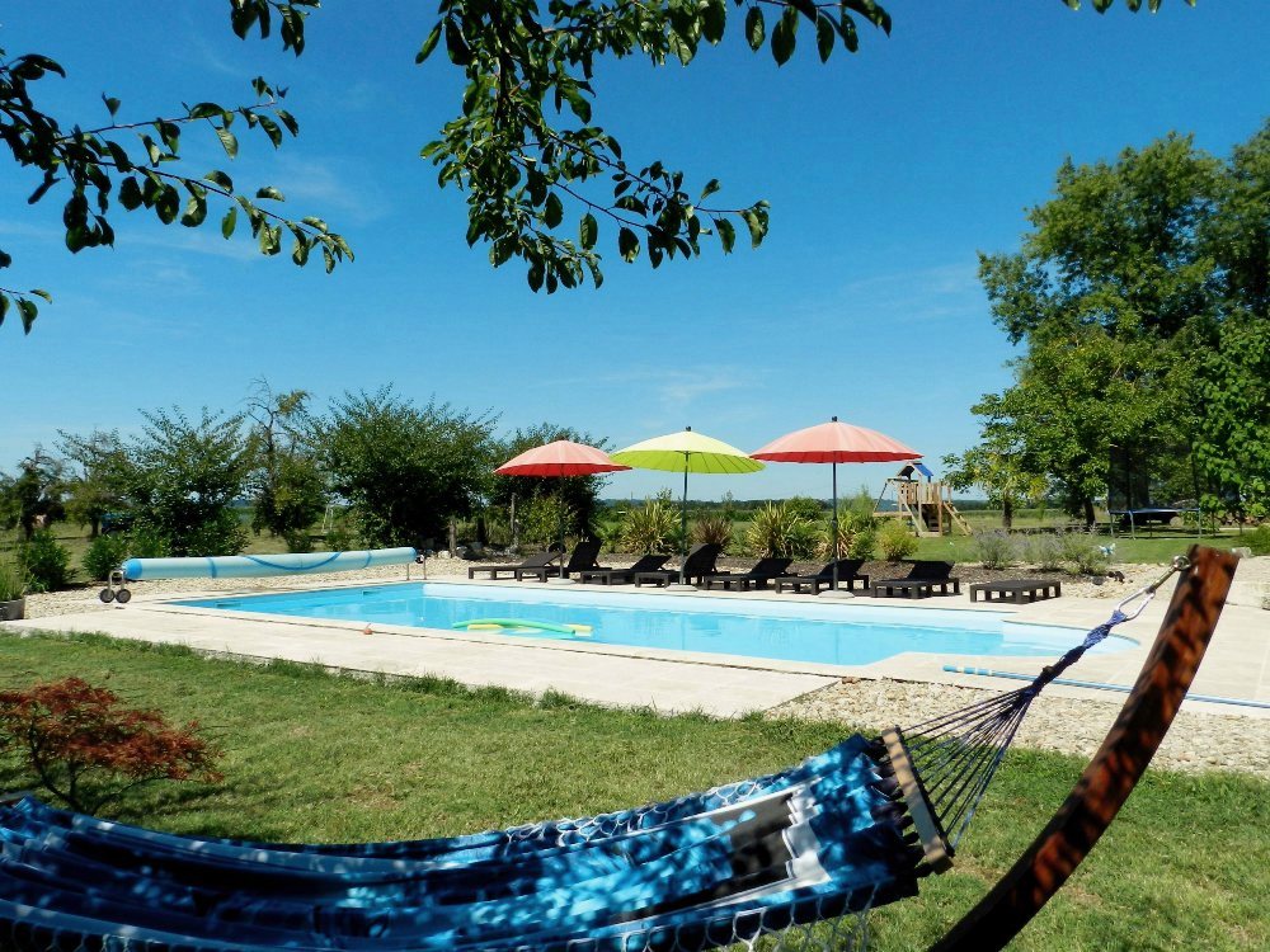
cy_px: 476
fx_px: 917
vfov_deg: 54.9
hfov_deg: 69.4
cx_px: 635
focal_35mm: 25
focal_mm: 4.5
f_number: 5.6
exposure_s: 1/1000
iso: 160
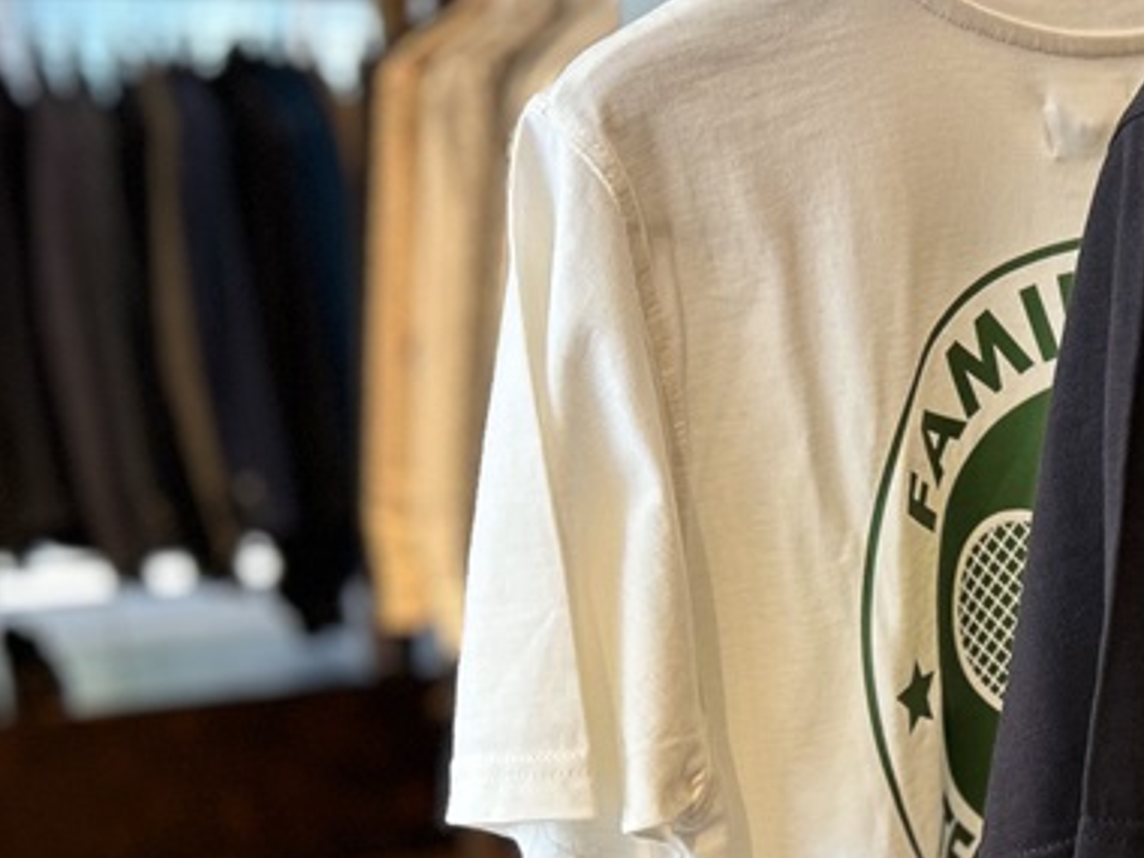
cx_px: 1325
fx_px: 2280
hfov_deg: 25.6
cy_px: 846
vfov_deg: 20.7
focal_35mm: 69
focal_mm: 5.7
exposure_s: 1/114
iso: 64
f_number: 1.5
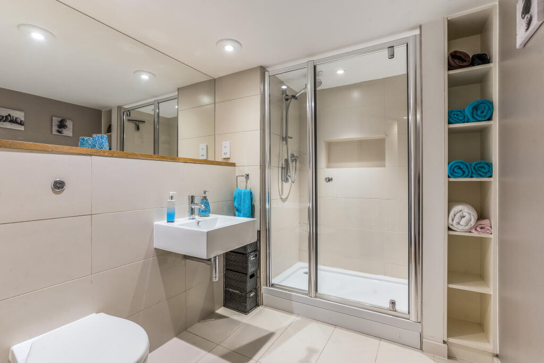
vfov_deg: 73.8
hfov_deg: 96.7
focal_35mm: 16
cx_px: 272
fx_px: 242
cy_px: 182
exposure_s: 1/10
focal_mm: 16
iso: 640
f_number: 9
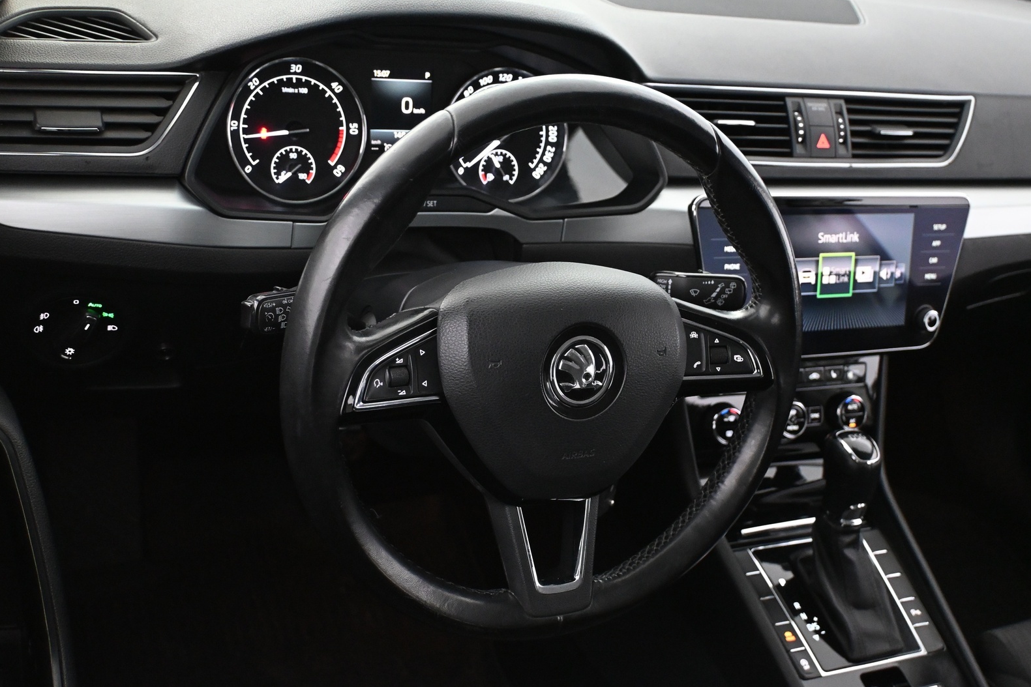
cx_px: 524
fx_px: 1210
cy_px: 347
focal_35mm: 42
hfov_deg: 46.1
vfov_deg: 31.7
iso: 5000
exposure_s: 1/40
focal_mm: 27.5
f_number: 4.5
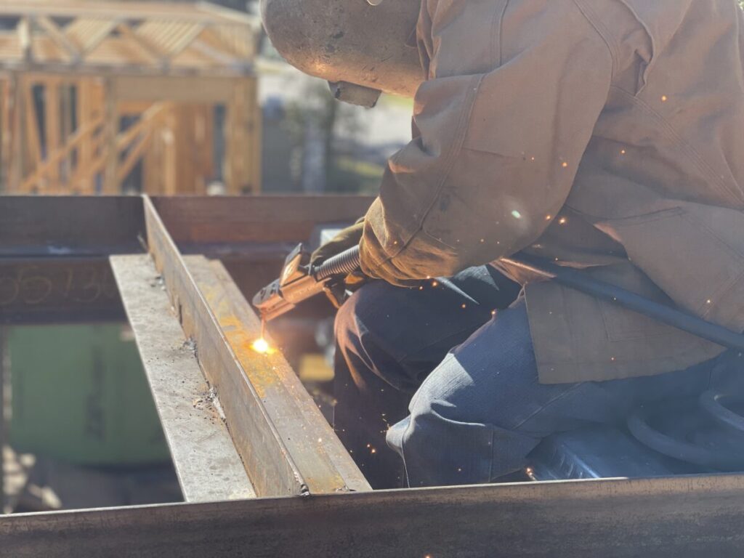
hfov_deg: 30.3
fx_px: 1376
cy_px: 279
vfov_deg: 22.9
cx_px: 372
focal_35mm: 64
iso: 32
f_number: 2.2
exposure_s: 1/664
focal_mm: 7.5
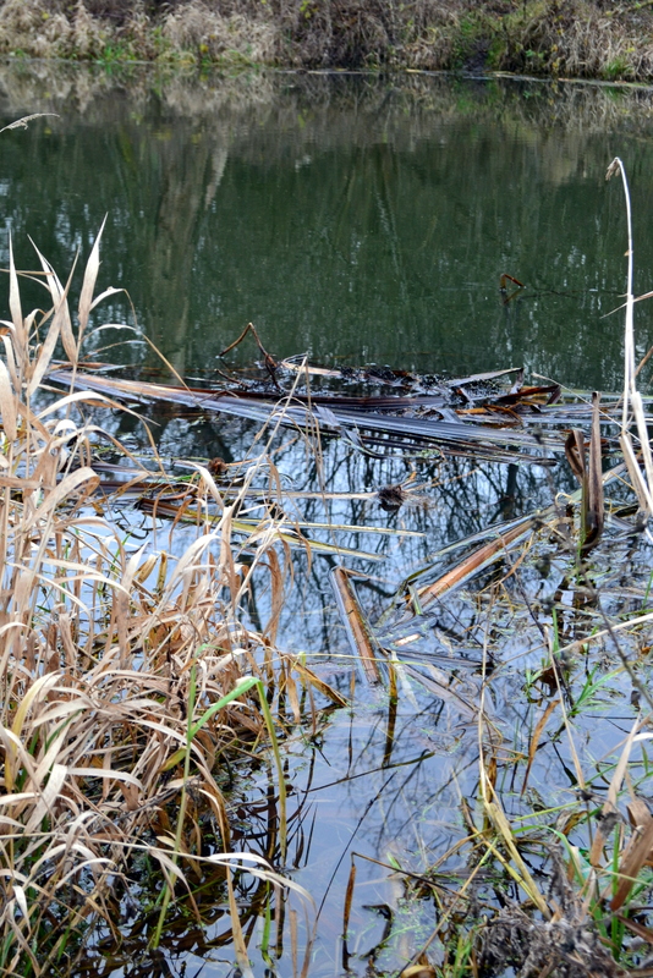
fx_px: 1549
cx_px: 326
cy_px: 489
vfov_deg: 35.0
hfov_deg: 23.8
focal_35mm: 57
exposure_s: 1/60
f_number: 8
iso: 800
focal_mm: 38
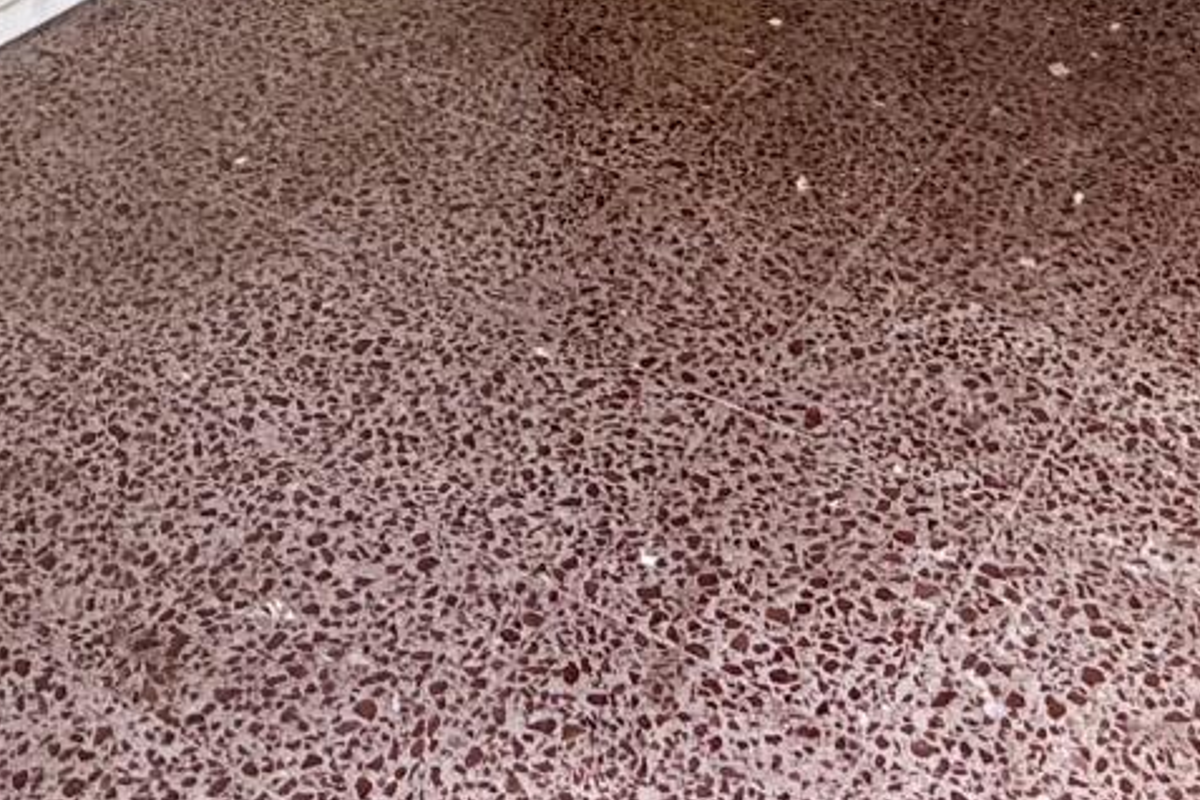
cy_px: -926
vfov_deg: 15.8
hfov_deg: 32.9
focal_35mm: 61
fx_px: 2033
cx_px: 584
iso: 125
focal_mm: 2.22
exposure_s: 1/99
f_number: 2.2
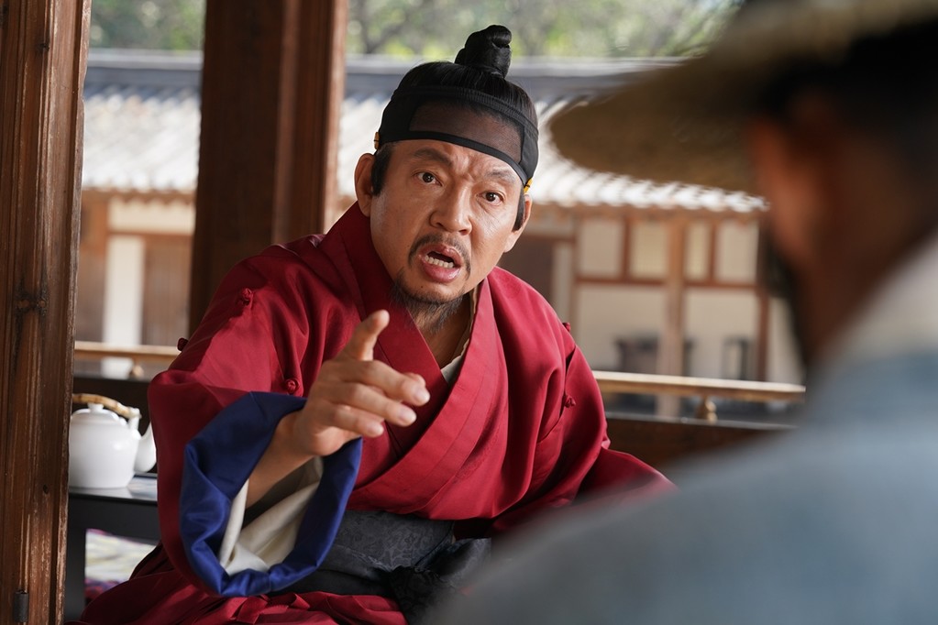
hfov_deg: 21.7
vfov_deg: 14.6
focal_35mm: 94
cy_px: 312
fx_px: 2449
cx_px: 469
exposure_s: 1/320
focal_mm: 94
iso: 400
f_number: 5.6
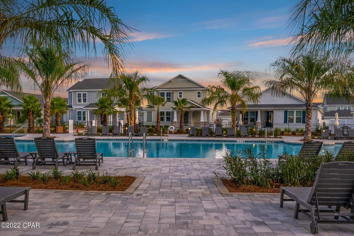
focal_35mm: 36
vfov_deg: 36.9
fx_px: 354
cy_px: 118
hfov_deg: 53.1
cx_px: 177
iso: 250
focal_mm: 24
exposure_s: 1/25
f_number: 9
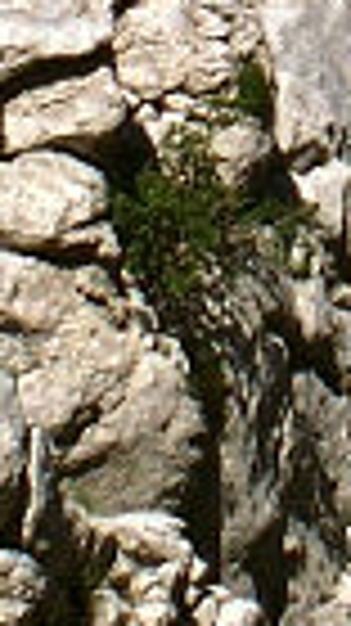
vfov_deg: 6.5
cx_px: 398
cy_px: -225
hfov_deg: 3.7
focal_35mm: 331
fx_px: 5487
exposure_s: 1/640
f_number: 5
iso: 64
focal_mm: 9.86
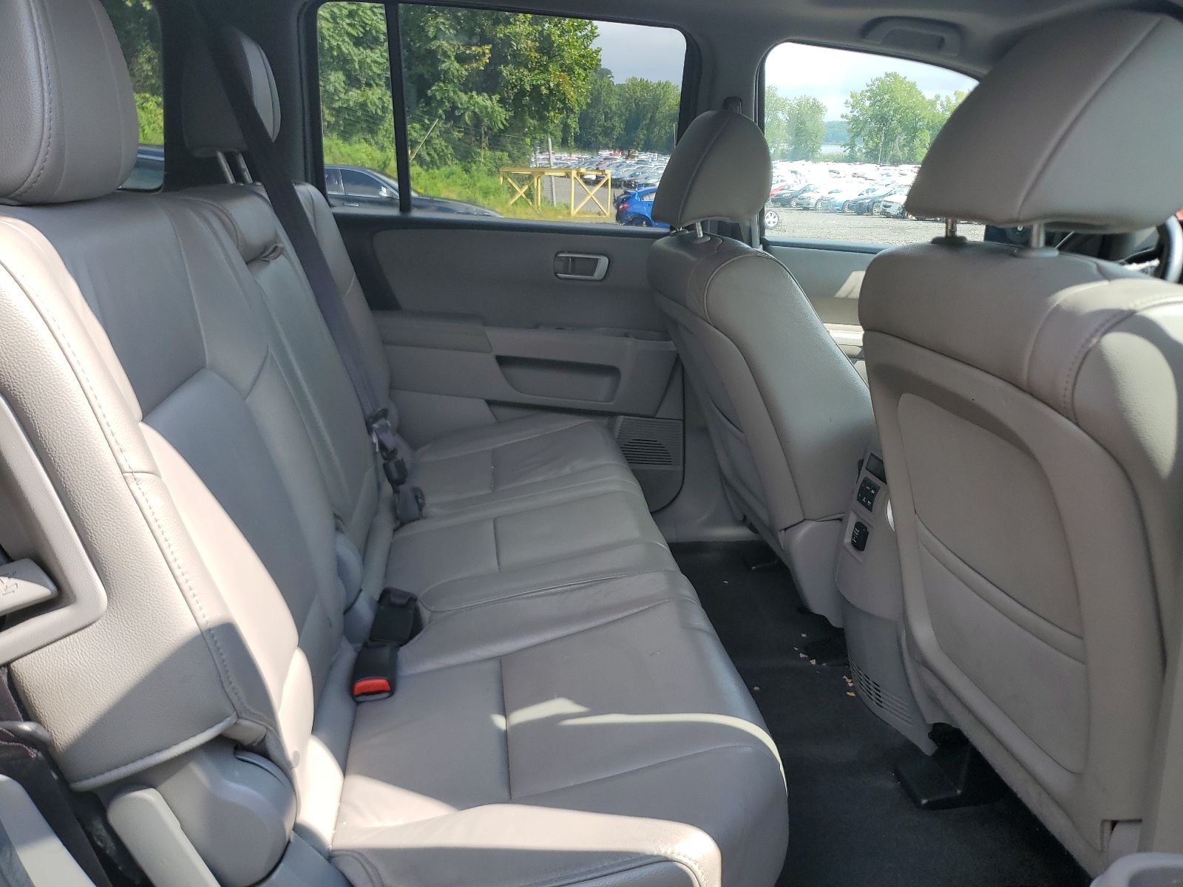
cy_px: 444
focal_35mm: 26
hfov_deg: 67.3
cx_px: 592
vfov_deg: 53.1
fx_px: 889
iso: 50
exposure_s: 1/667
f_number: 1.5
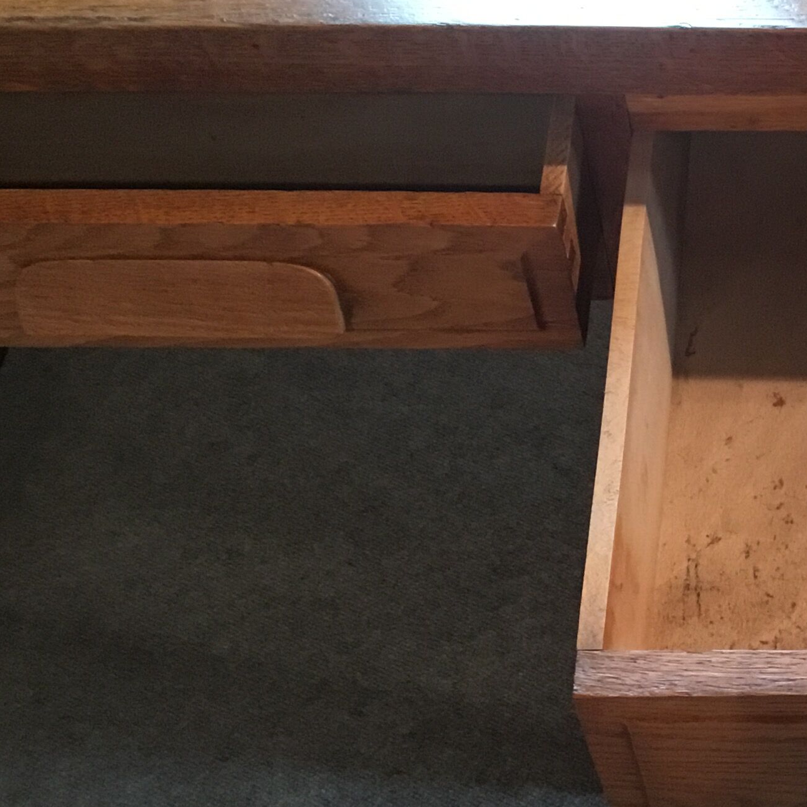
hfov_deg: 23.5
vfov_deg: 25.0
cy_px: 438
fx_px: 1820
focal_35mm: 69
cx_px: 875
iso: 200
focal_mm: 3.3
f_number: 2.4
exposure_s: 1/33
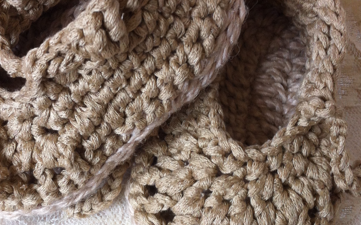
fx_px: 639
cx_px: 155
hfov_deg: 31.5
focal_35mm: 65
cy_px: 113
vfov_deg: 20.0
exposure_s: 1/17
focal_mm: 3.85
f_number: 2.8
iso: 80
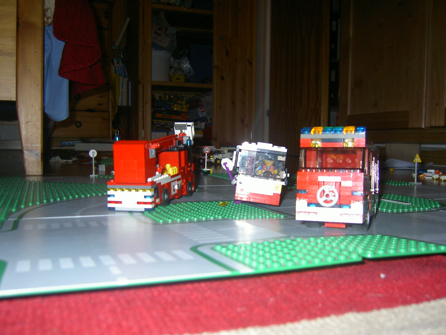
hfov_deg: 54.0
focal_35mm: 34
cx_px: 223
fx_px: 438
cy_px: 168
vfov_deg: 41.8
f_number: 2.8
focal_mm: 5.6
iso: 100
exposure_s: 1/60
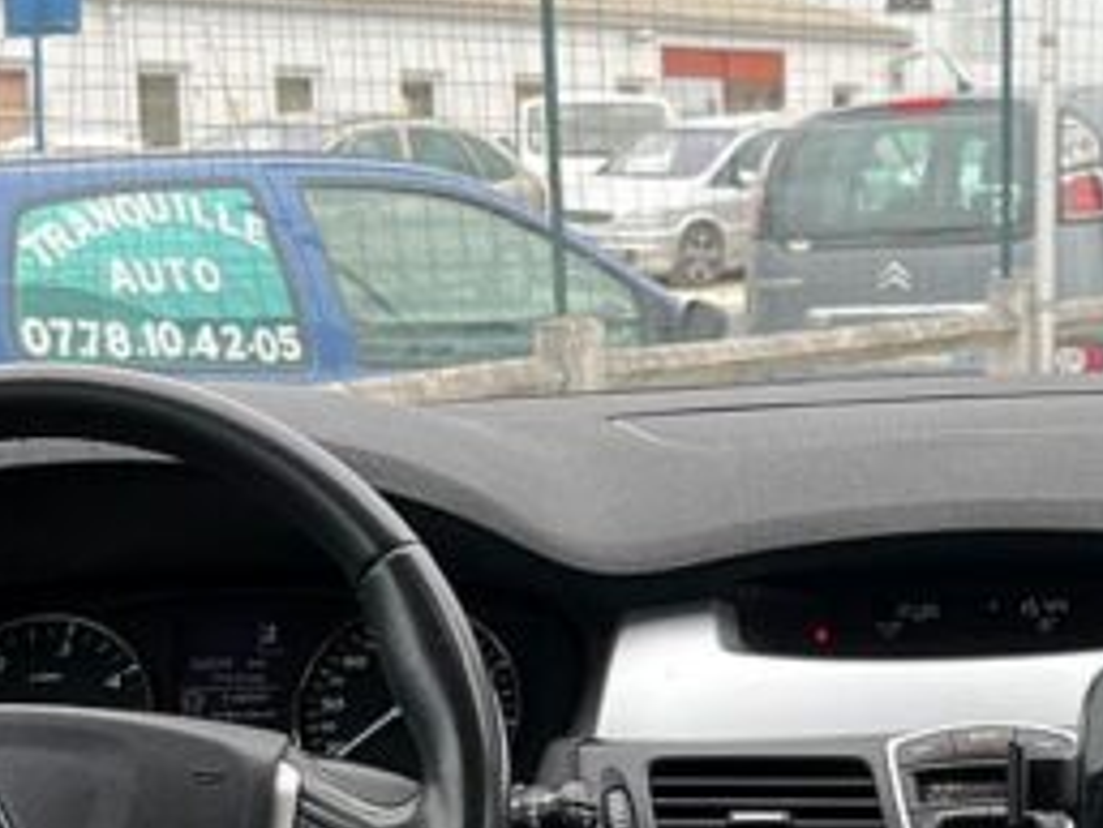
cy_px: 571
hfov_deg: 23.6
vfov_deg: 18.2
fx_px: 2582
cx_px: 940
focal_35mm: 81
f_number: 1.6
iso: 50
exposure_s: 1/449
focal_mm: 5.1
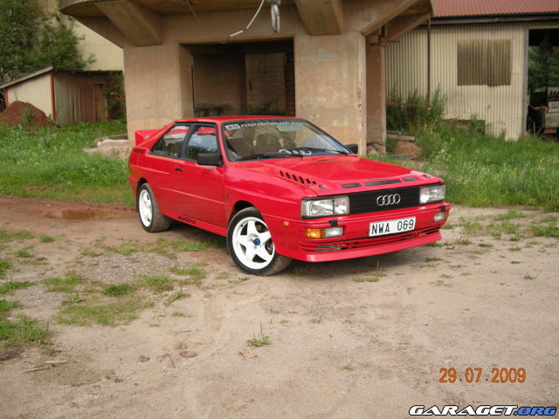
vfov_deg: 38.7
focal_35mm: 37
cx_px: 280
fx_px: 597
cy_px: 210
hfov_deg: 50.1
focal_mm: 7.9
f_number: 2.8
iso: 64
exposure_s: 1/534
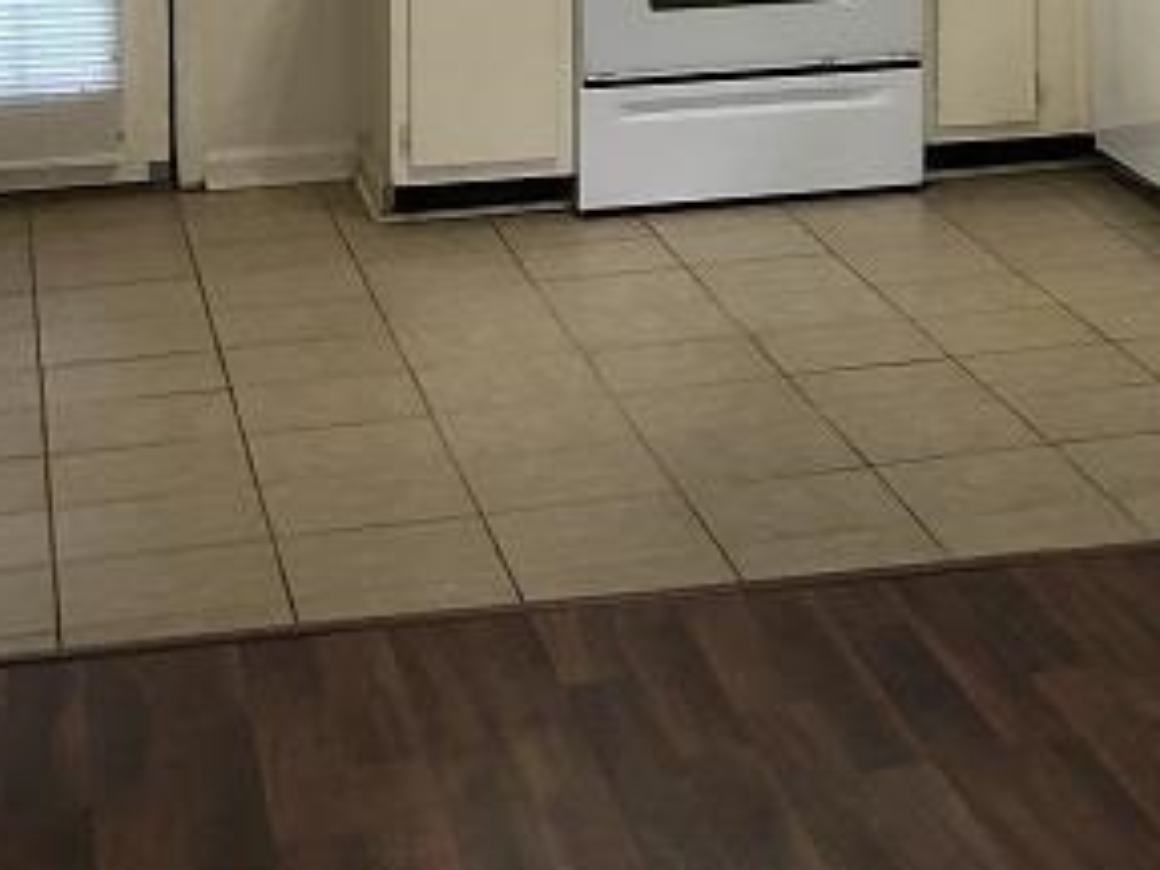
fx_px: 3284
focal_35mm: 98
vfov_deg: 14.4
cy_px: -286
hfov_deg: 18.8
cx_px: 1426
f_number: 1.8
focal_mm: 3.99
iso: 50
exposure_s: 1/15
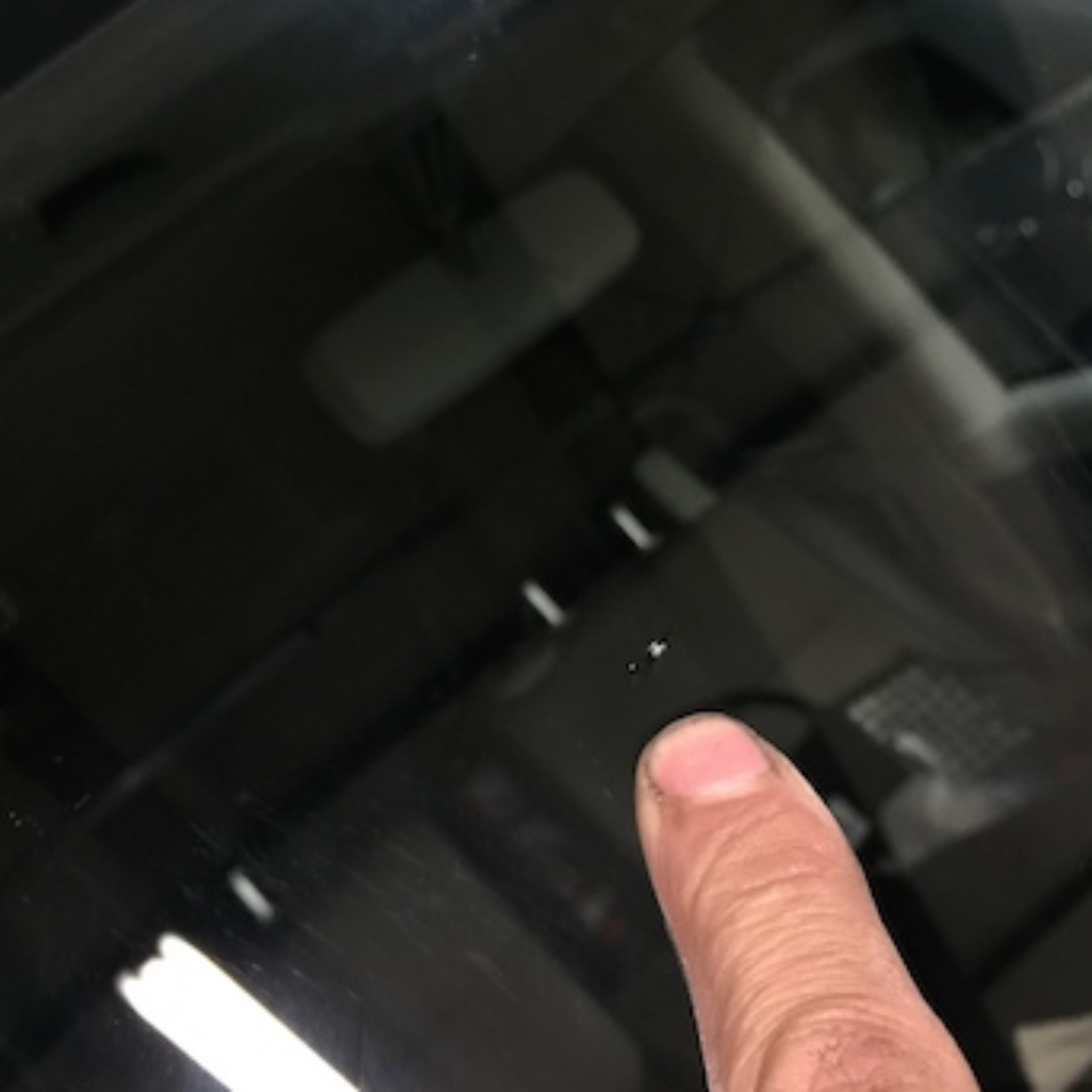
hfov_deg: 45.9
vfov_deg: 46.0
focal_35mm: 36
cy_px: 556
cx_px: 460
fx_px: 1285
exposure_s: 1/10
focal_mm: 4.15
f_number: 2.2
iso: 125
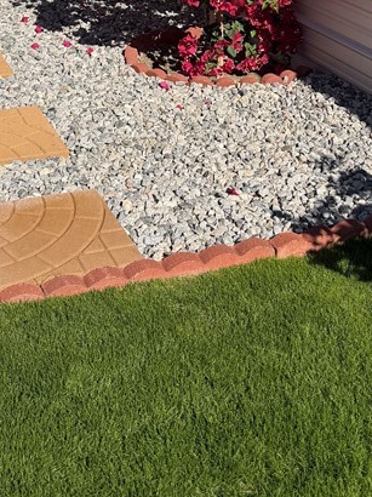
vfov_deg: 28.3
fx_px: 861
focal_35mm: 60
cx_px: 207
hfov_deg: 24.4
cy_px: -88
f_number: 1.78
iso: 80
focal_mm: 6.76
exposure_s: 1/6711
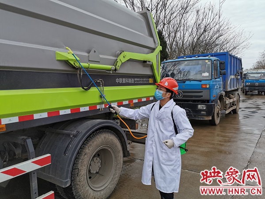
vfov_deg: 51.4
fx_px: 207
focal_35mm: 27
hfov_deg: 65.3
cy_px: 100
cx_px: 132
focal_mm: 5.56
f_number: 1.6
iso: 50
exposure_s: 1/2558
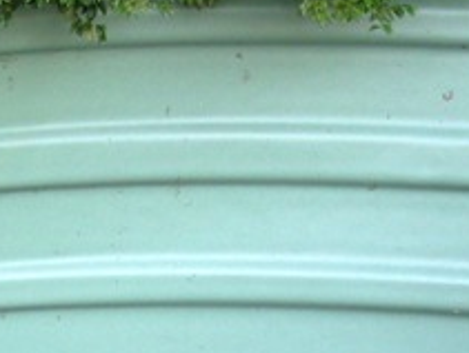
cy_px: 253
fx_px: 1900
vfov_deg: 10.6
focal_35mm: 140
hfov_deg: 13.2
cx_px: -249
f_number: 2.8
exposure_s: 1/30
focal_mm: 6.2
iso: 64
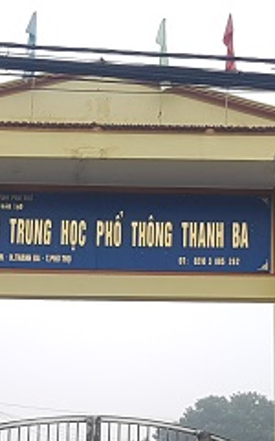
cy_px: 399
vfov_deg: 28.6
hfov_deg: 18.8
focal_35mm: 69
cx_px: 81
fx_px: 827
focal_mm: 4.2
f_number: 1.7
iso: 40
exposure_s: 1/171
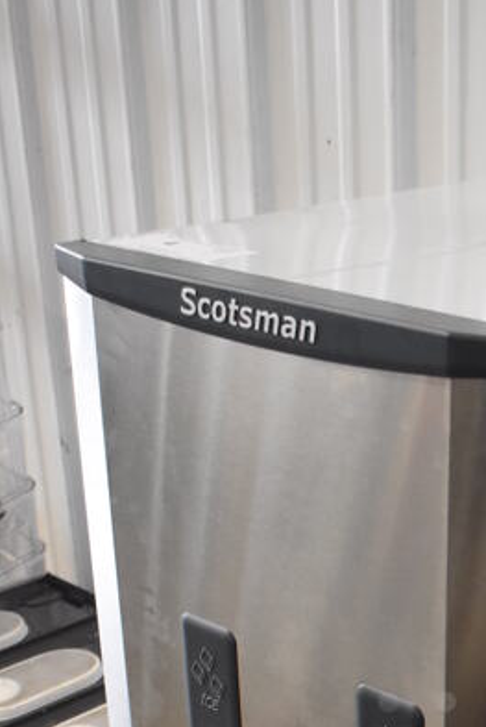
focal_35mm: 73
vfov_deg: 25.8
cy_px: 778
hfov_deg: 18.1
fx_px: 1478
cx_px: 503
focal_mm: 21
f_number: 3.8
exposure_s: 1/125
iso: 2800
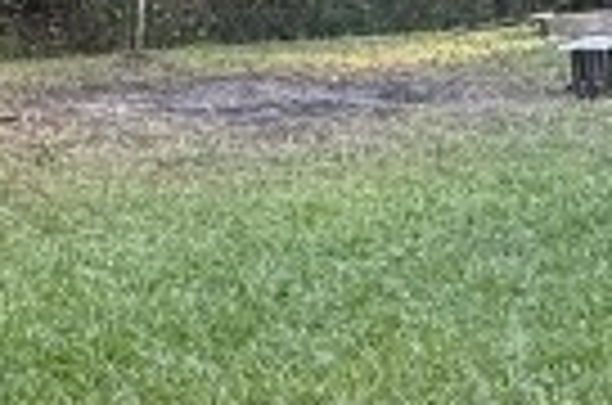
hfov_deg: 18.6
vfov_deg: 12.3
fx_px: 1866
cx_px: 423
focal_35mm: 110
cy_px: 63
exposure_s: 1/102
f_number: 2.2
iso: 64
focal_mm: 2.22
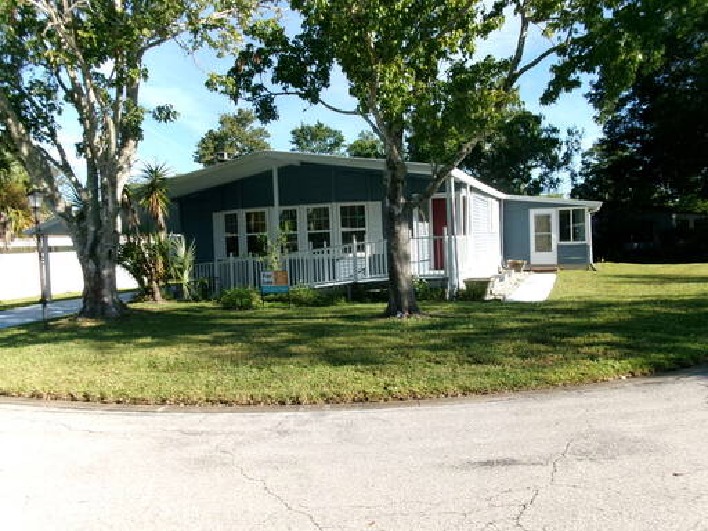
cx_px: 354
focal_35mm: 28
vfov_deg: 49.7
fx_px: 573
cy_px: 266
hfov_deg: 63.4
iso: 100
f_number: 10.8
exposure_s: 1/50
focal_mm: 5.1
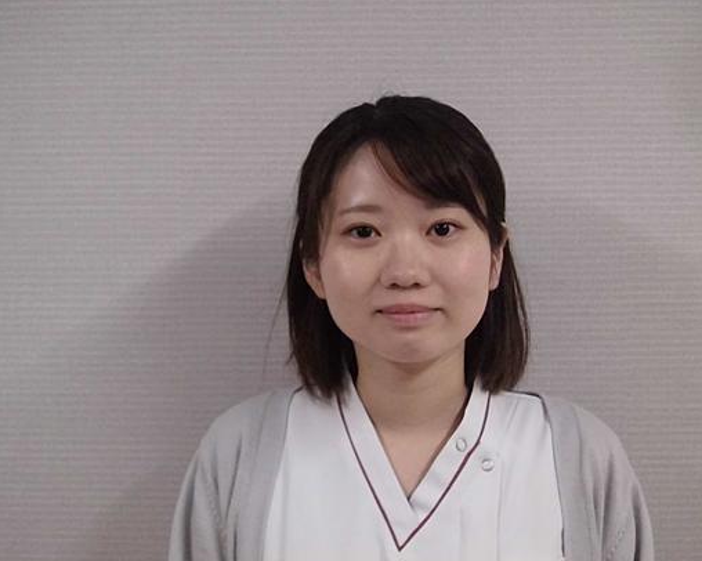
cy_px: 279
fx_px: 1101
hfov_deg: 35.4
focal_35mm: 53
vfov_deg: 28.6
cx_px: 381
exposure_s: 1/60
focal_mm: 8.3
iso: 400
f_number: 3.4
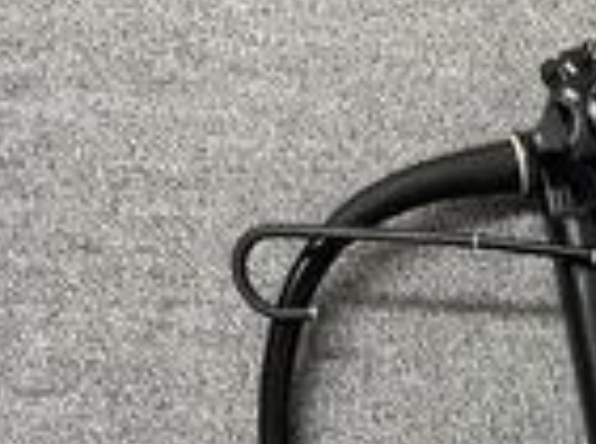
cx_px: 765
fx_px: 1271
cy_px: 596
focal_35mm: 74
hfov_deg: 23.5
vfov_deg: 18.3
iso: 80
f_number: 1.6
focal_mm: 4.2
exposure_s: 1/50
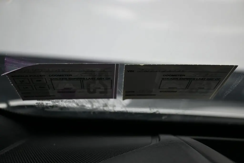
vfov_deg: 36.2
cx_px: 122
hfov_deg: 52.2
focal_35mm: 37
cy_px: 82
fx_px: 249
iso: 360
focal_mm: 24.5
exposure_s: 1/250
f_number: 4.2
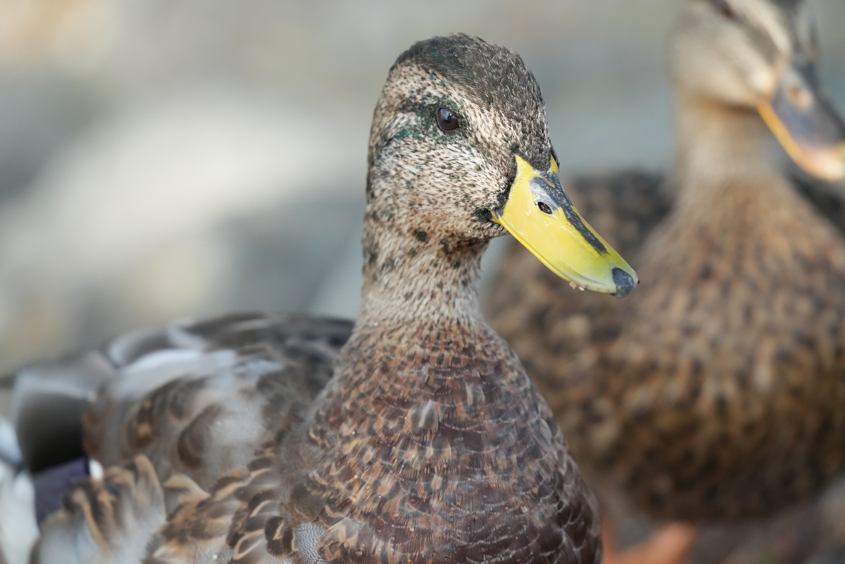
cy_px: 282
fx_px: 14082
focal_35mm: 600
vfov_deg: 2.3
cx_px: 422
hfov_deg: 3.4
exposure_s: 1/2500
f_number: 5.6
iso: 4000
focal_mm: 600
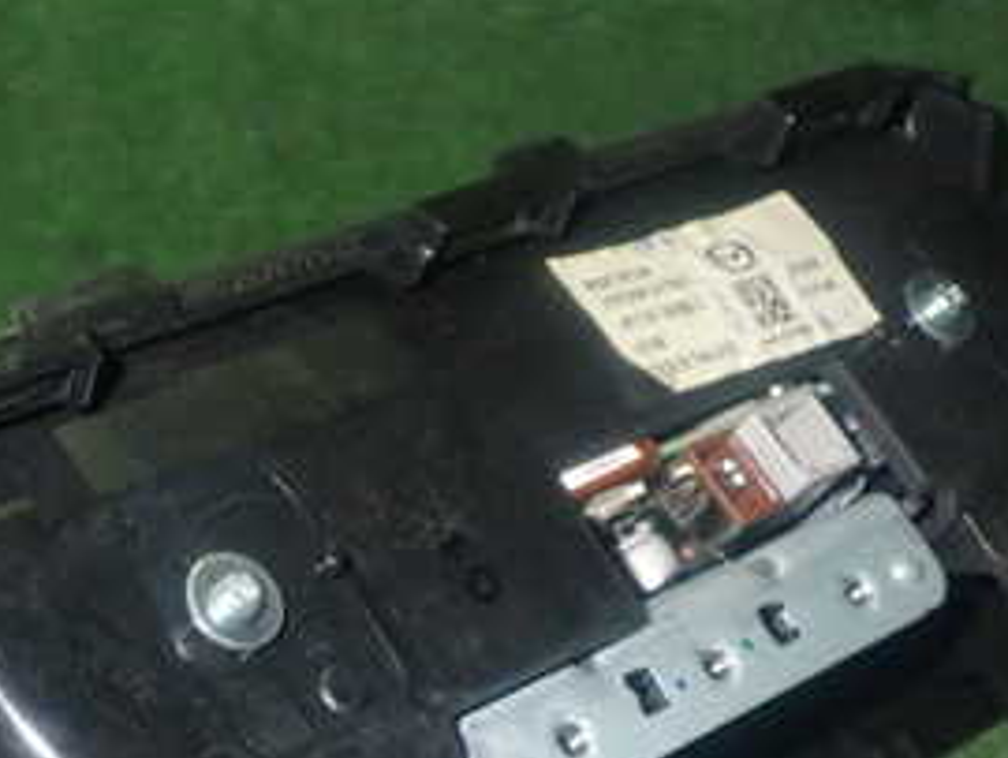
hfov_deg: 23.7
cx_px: 82
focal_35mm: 80
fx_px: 2332
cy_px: 672
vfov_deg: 18.2
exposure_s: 1/40
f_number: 7.1
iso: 800
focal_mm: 6.37
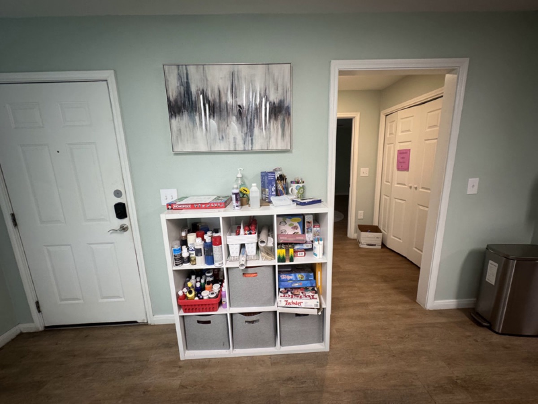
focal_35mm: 14
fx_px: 218
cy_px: 202
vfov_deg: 85.7
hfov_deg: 102.1
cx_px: 269
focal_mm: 2.22
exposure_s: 1/60
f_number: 2.2
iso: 250
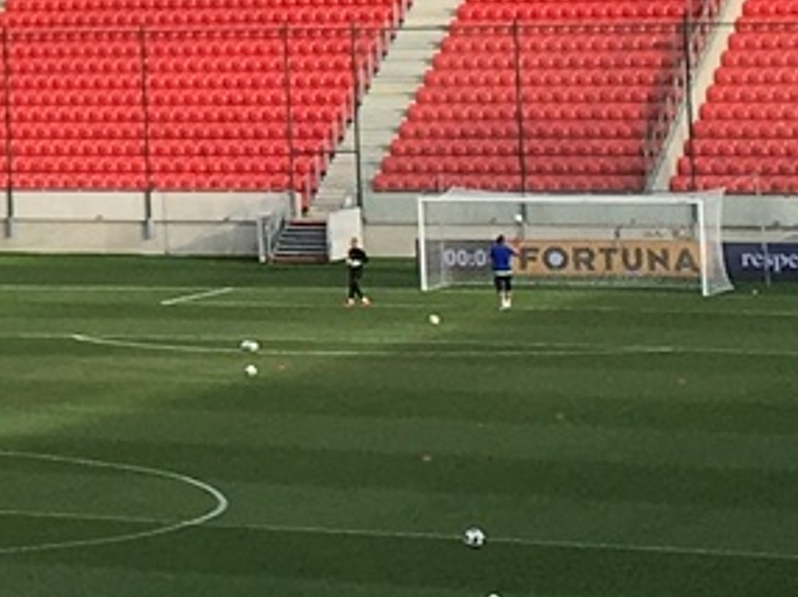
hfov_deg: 8.8
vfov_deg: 7.0
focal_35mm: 208
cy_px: -298
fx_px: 4791
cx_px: -1030
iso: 25
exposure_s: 1/663
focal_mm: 4.15
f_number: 2.2
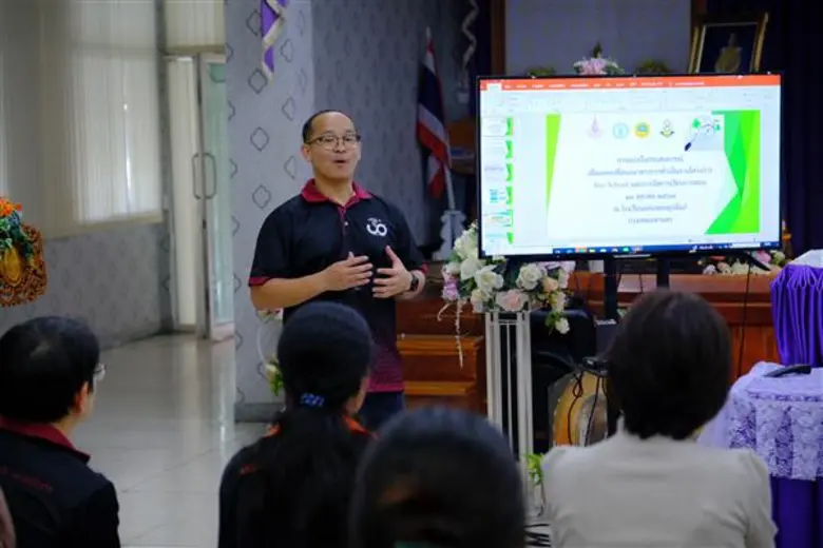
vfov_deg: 16.5
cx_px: 412
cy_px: 274
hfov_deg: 24.5
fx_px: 1897
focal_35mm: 83
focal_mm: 55
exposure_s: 1/100
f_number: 2.8
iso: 1000
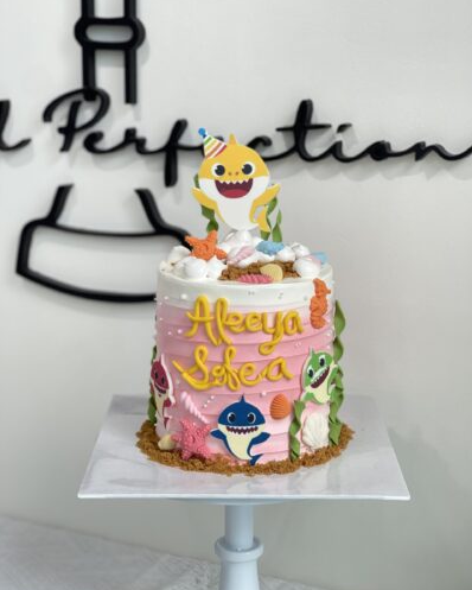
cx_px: 236
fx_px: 1169
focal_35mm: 67
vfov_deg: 28.3
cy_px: 291
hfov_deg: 22.8
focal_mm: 7.5
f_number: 2.2
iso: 100
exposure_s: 1/100
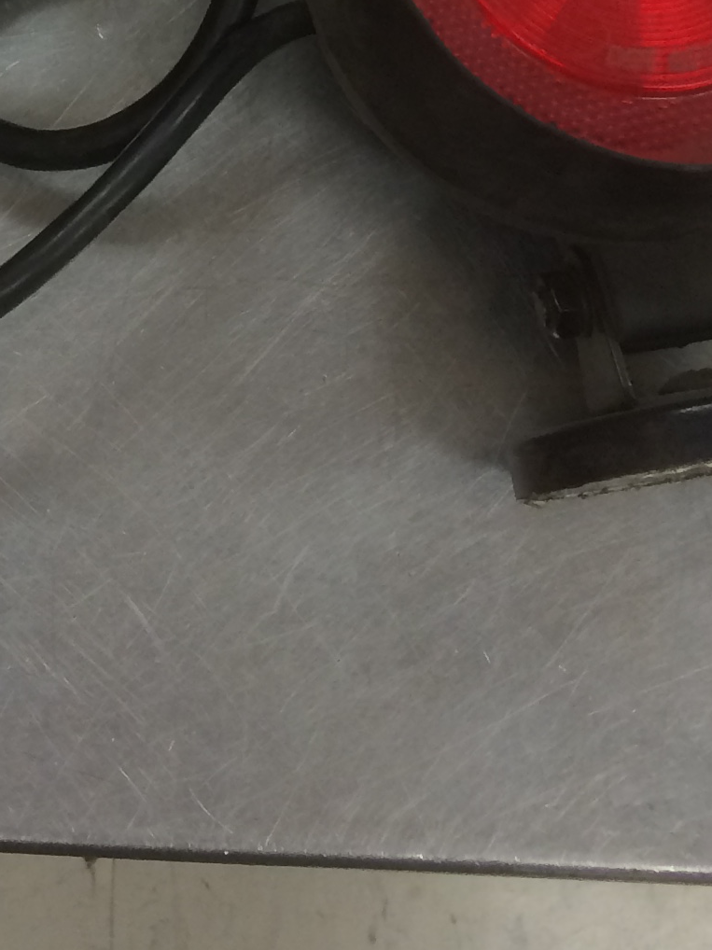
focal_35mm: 93
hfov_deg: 15.3
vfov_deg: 18.6
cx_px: -129
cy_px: -489
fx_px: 2552
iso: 40
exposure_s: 1/30
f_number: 2.2
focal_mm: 4.15
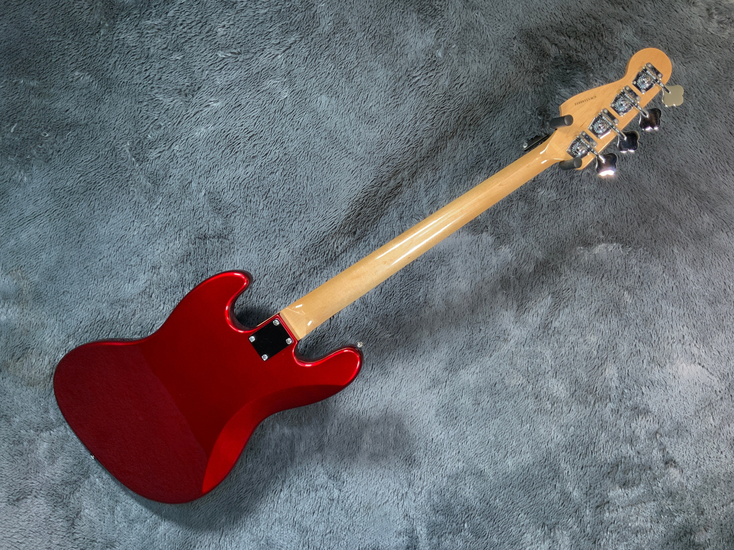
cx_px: 367
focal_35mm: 29
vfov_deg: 48.2
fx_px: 615
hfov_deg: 61.7
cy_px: 275
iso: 64
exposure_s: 1/104
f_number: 1.8
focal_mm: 3
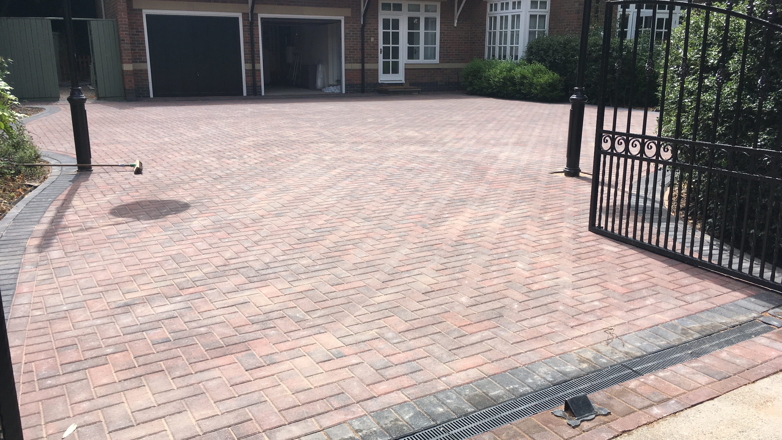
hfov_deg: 61.0
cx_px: 395
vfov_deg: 36.7
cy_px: 238
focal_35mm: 32
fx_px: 664
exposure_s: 1/1166
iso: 25
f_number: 2.2
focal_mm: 4.15
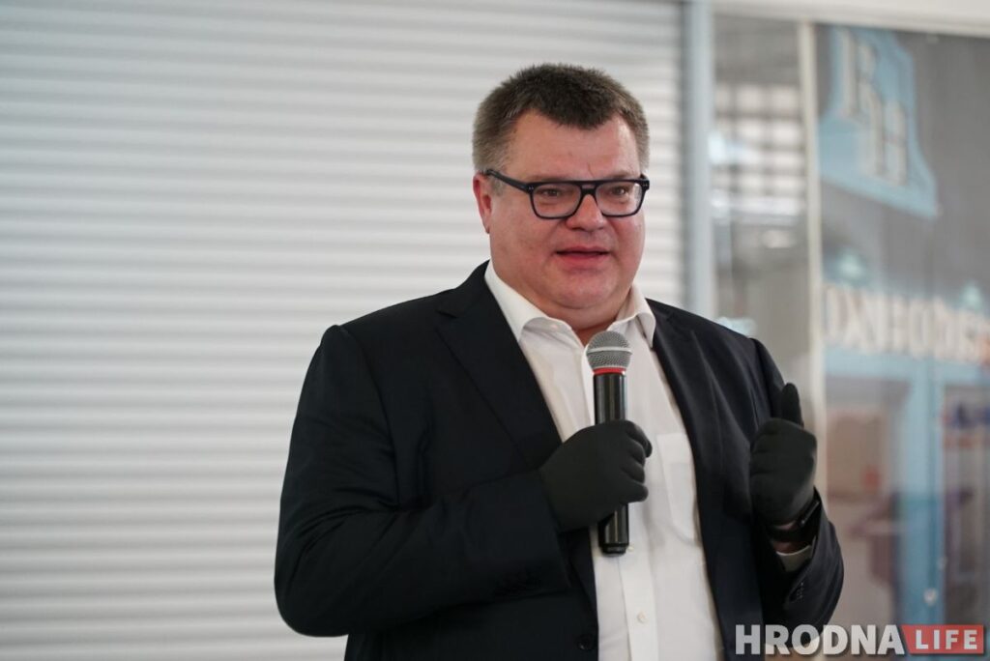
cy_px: 330
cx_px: 495
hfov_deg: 13.1
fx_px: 4320
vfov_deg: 8.8
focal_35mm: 157
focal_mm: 105
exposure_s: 1/80
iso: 2000
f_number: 4
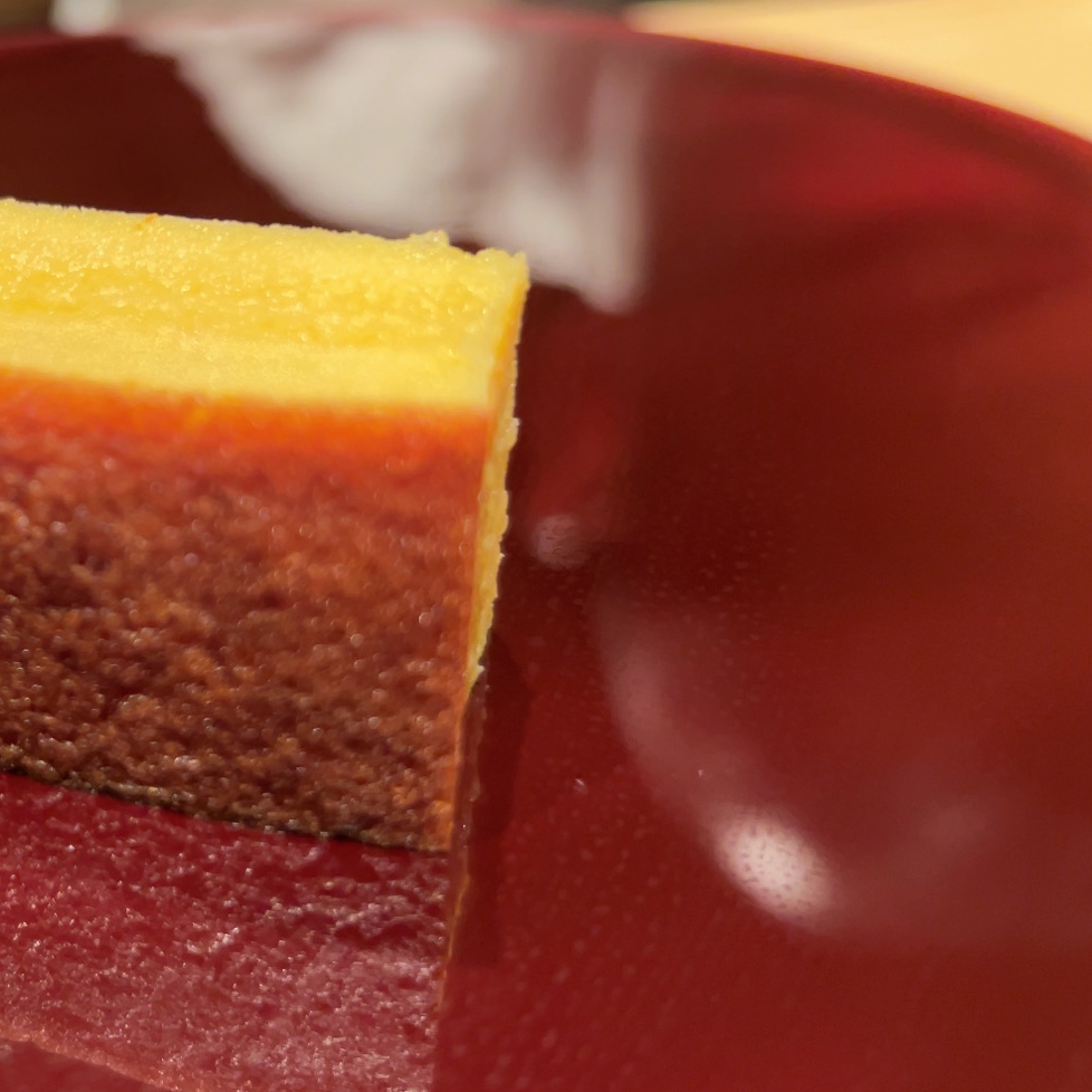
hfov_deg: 33.4
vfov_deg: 36.1
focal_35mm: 47
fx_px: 1677
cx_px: 30
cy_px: 520
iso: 500
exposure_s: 1/50
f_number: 1.5
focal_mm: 5.7
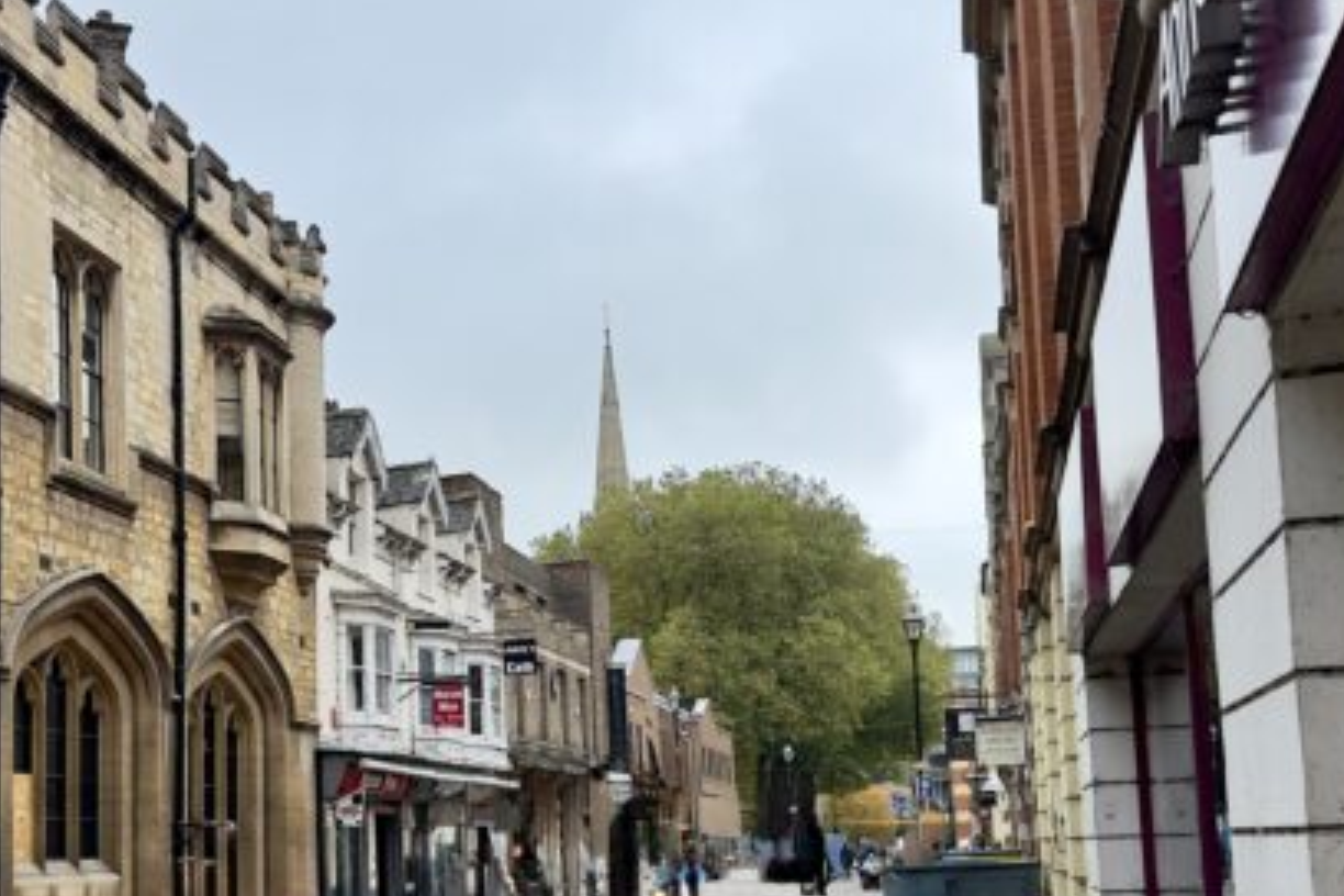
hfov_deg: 40.3
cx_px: 283
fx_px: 1755
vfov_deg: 28.0
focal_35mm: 47
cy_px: 721
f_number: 1.78
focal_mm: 6.76
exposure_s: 1/925
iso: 80
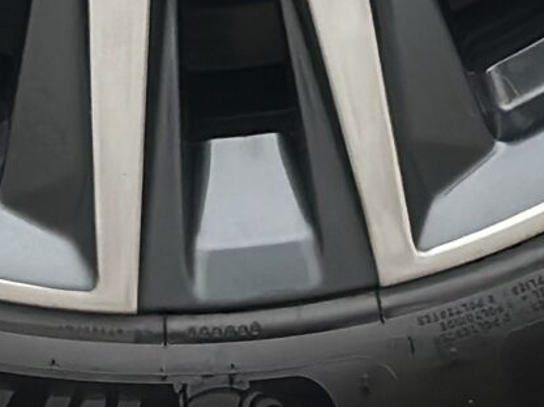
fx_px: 4632
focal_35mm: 295
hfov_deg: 6.7
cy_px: -725
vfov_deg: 4.8
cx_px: 220
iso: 125
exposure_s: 1/97
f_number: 1.78
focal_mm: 6.86
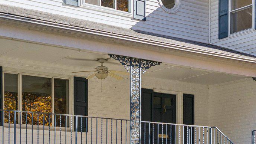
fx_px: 570
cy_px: 46
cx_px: 143
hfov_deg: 25.3
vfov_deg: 14.4
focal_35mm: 84
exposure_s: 1/500
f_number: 4.5
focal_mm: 18
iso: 125
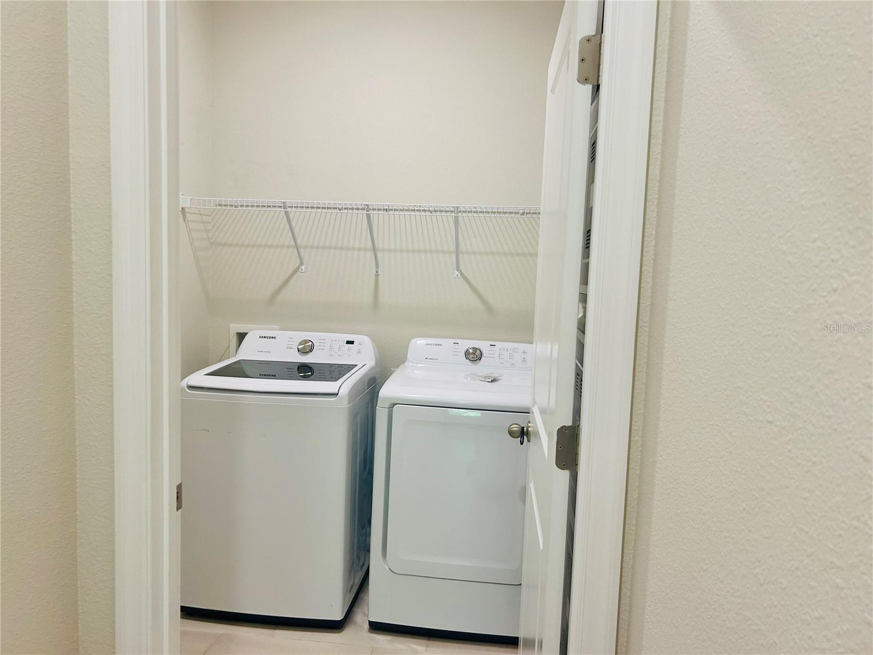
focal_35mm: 26
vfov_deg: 53.1
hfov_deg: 67.3
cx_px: 436
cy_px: 328
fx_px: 656
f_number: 1.5
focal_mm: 5.7
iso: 80
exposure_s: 1/60
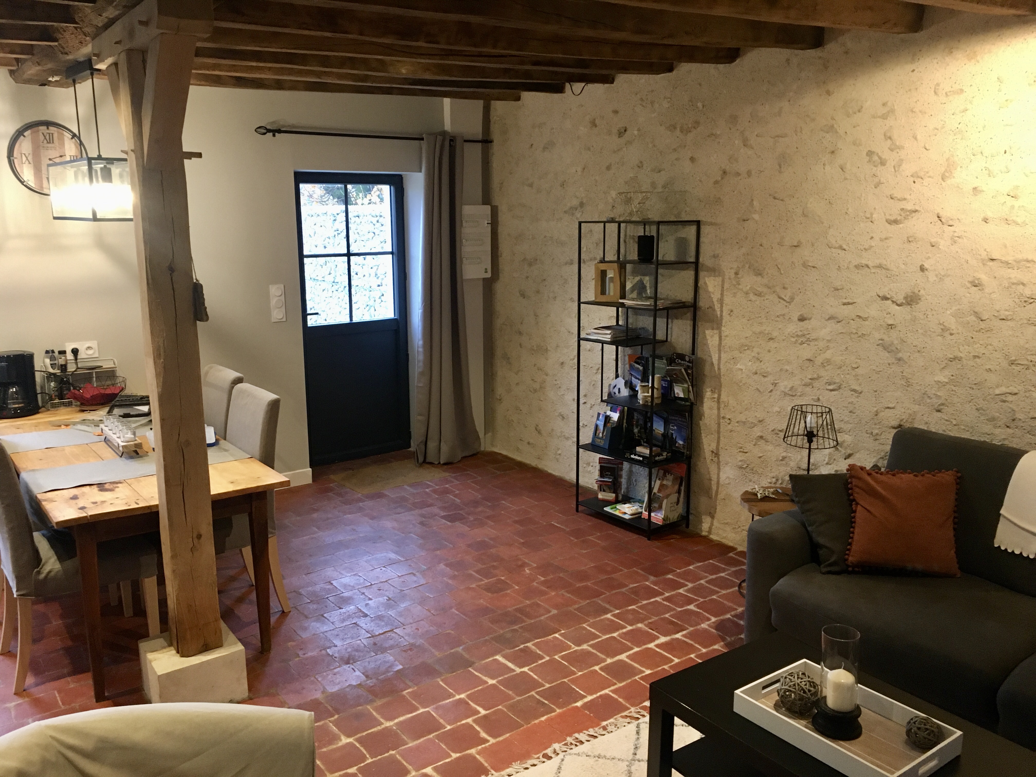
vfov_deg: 48.2
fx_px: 868
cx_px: 518
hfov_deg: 61.7
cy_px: 388
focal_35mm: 29
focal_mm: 4.15
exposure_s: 1/33
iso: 200
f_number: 2.2
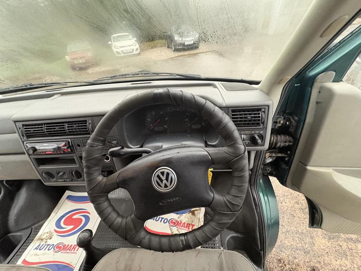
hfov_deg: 102.1
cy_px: 136
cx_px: 180
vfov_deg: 85.7
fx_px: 146
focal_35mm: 14
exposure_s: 1/46
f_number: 2.2
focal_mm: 2.22
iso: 800
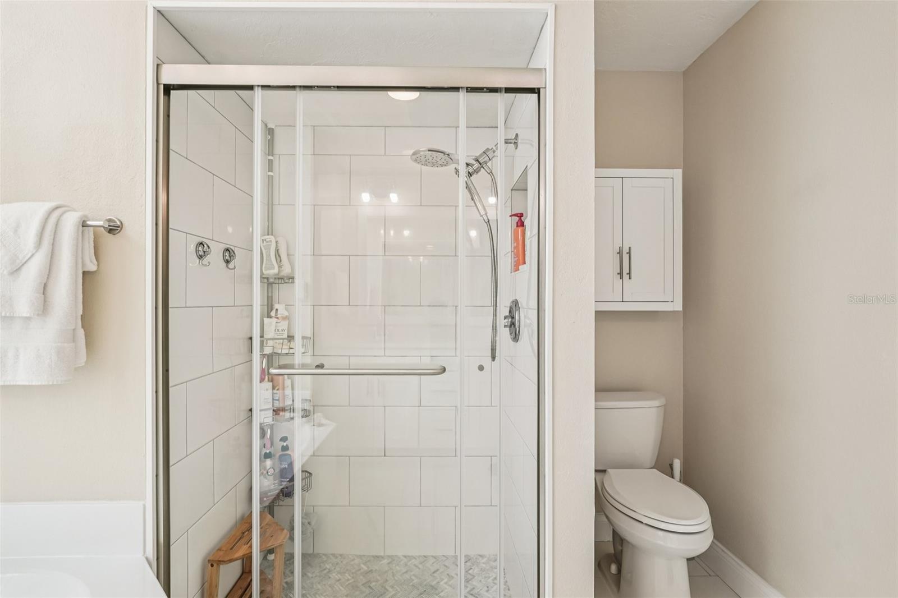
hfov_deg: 91.6
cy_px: 299
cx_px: 449
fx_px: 436
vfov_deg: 68.9
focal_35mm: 18
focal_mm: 17.5
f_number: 8
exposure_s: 1/80
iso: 400
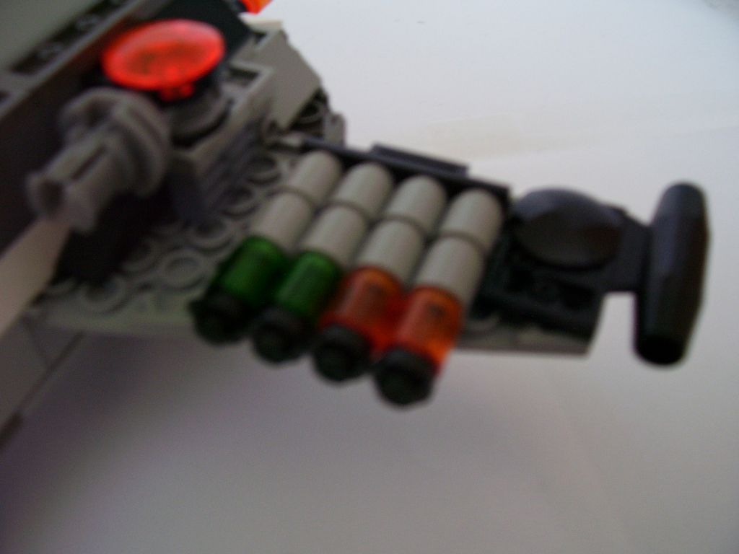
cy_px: 277
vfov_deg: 41.8
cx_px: 370
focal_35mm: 34
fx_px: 726
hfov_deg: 54.0
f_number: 2.7
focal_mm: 5.6
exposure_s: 1/8
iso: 160
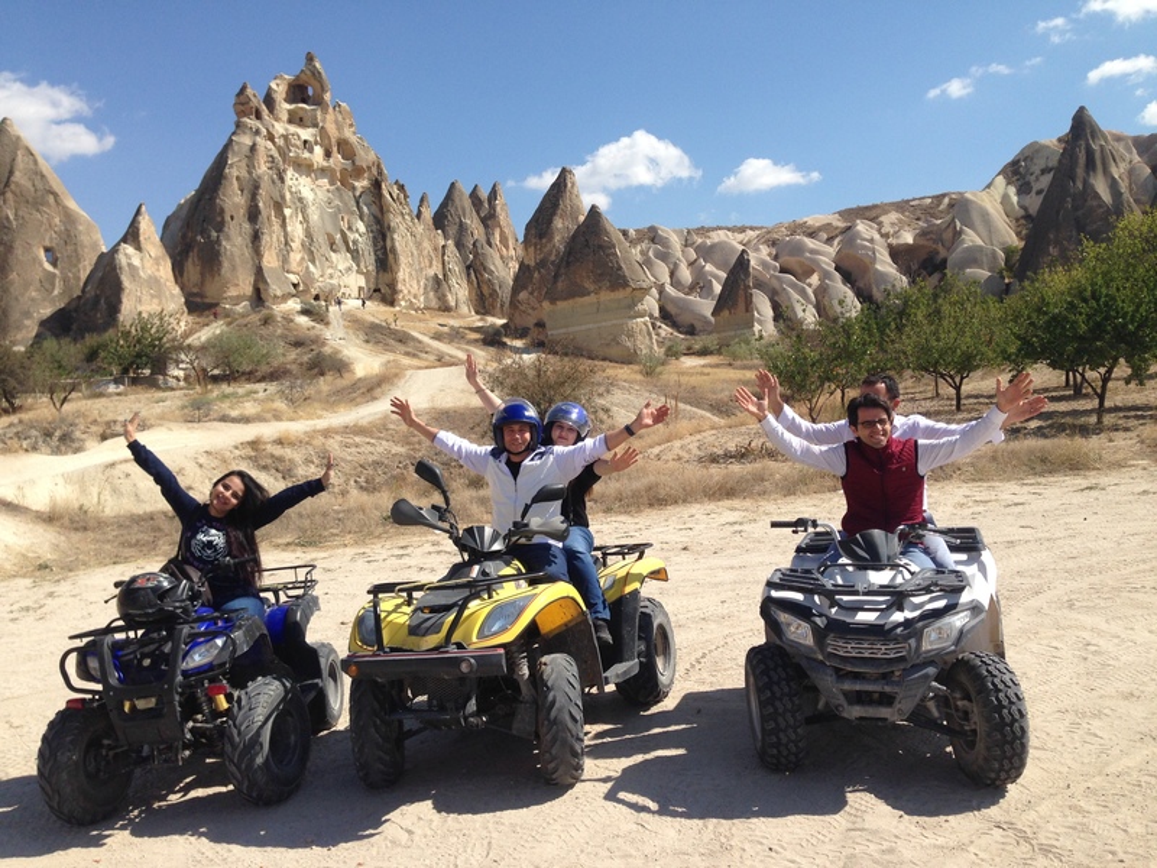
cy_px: 434
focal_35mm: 33
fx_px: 1103
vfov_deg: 42.9
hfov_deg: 55.4
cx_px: 578
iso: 50
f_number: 2.4
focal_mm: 4.12
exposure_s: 1/2008
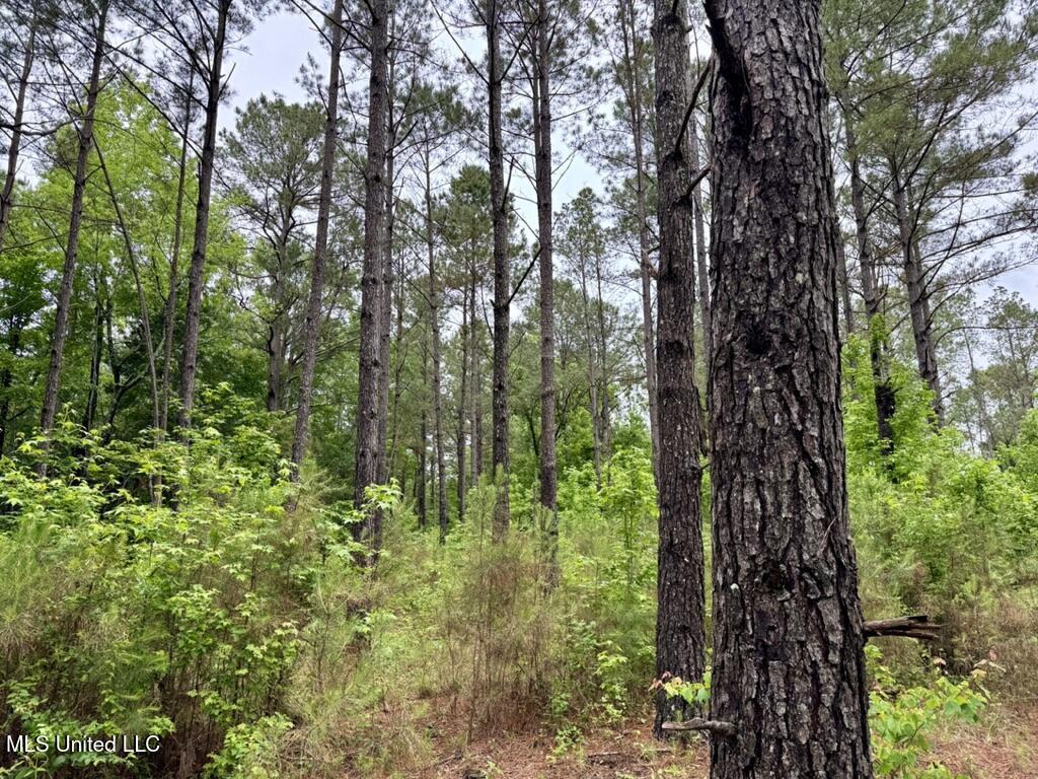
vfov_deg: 56.8
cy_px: 390
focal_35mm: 24
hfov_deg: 71.6
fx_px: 720
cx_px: 519
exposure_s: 1/765
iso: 80
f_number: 1.78
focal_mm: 6.76
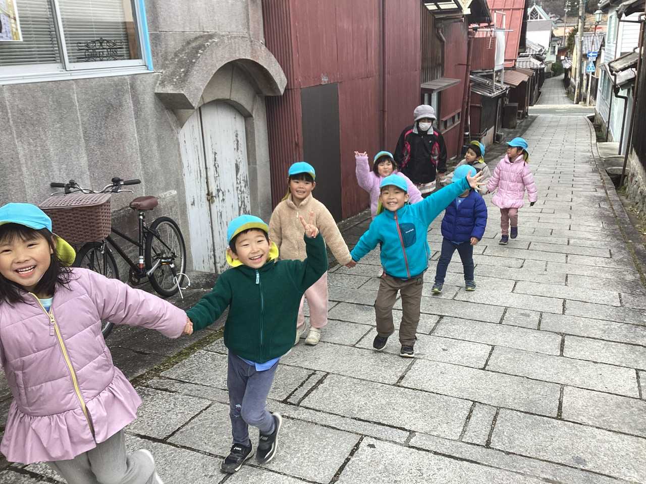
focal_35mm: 31
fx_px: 579
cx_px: 323
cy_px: 242
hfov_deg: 58.4
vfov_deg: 45.4
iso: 25
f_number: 2.4
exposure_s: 1/195
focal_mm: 3.3
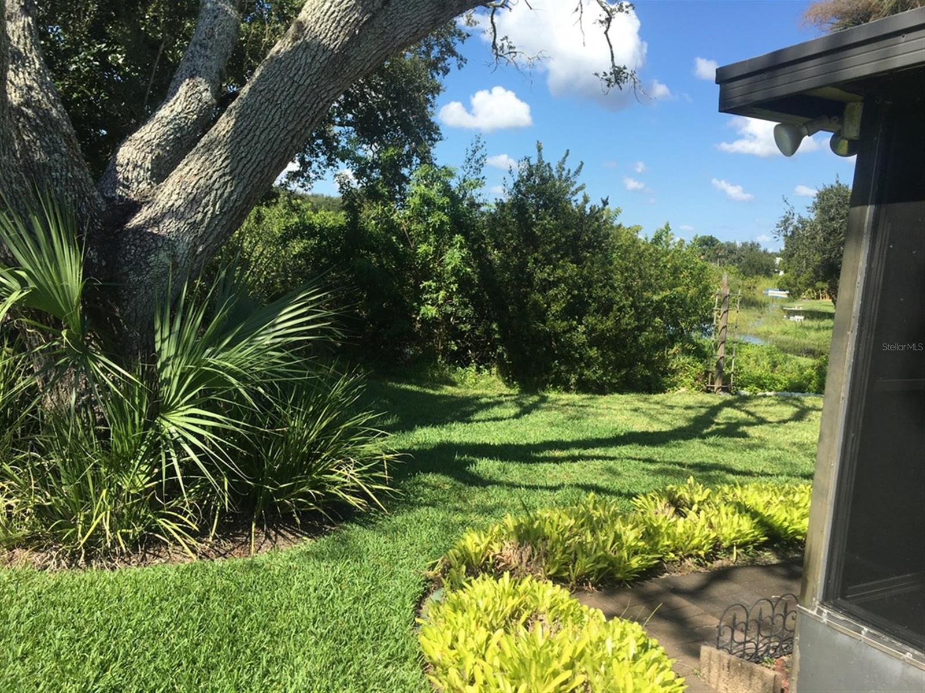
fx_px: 775
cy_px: 346
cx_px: 462
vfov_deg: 48.2
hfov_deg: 61.7
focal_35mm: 29
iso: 25
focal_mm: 4.15
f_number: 2.2
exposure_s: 1/1083
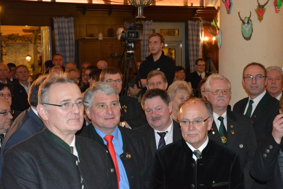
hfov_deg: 28.8
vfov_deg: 19.5
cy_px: 91
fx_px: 550
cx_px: 149
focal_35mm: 70
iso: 3200
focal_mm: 42
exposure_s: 1/60
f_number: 4.8
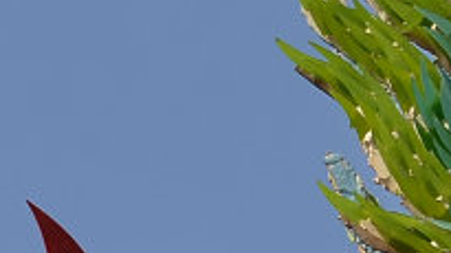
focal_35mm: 1043
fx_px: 12466
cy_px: 443
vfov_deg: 1.2
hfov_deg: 2.0
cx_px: 1558
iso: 100
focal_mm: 85
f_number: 7.1
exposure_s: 1/400
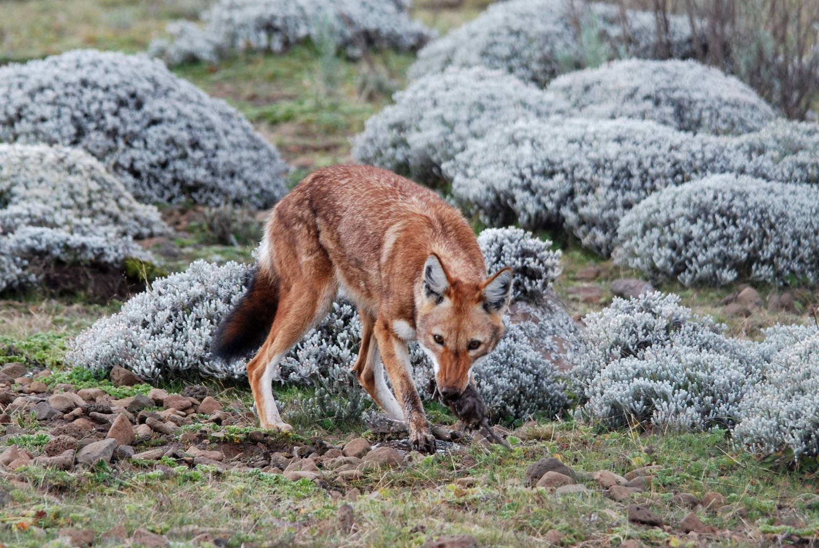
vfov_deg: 3.1
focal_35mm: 450
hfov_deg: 4.6
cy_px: 274
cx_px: 410
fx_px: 10250
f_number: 6.3
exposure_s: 1/400
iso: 400
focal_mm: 300
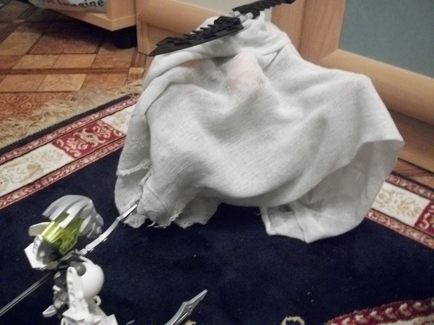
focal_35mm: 35
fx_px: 439
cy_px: 162
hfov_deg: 52.6
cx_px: 217
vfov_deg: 40.7
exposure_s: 1/15
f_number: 3.1
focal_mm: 6.3
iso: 640
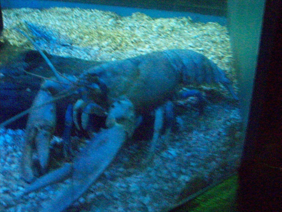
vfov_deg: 32.2
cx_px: 141
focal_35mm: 45
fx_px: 367
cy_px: 106
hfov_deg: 42.1
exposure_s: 1/8
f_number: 3
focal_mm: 7.6
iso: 1000
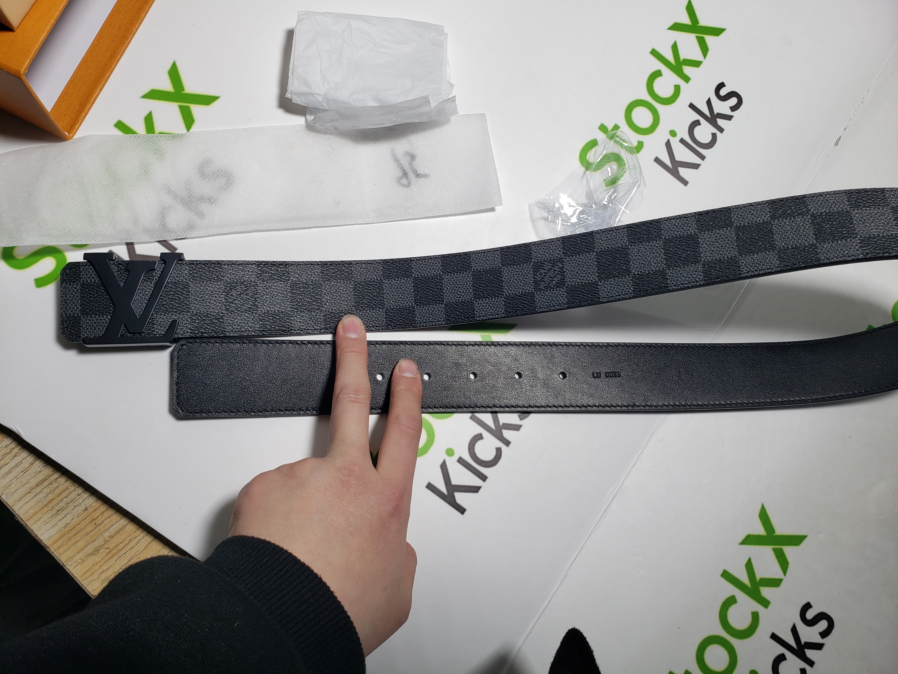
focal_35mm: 26
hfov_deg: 67.3
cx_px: 449
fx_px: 674
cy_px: 337
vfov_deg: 53.1
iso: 50
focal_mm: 4.3
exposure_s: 1/166
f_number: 2.4
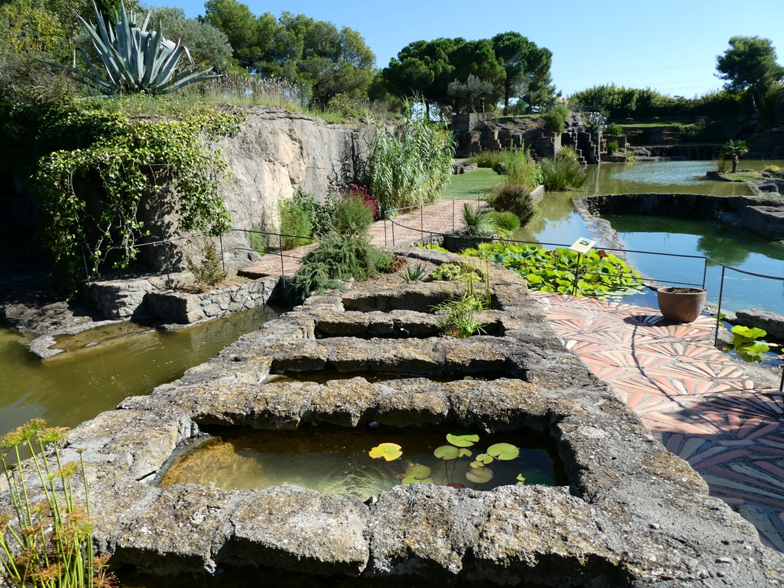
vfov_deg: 56.8
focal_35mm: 24
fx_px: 544
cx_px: 392
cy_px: 294
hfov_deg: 71.6
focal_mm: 4.3
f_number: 3.3
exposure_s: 1/640
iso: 80
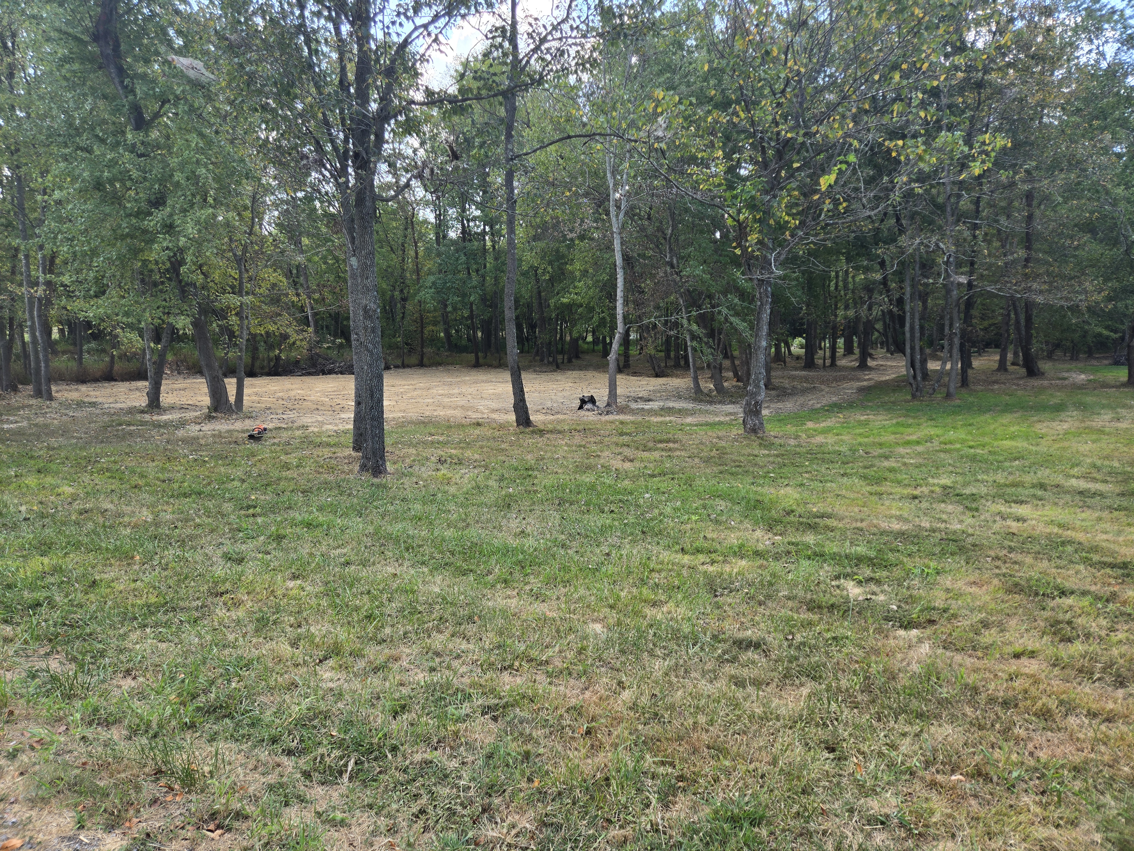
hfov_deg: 73.9
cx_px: 567
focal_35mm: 23
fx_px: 753
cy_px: 426
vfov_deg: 58.9
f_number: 1.8
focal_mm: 5.4
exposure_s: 1/275
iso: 25
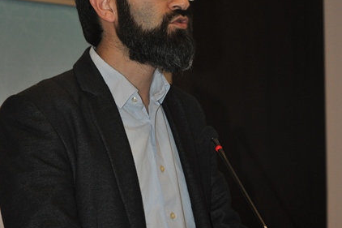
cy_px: 100
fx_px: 1510
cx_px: 171
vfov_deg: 8.6
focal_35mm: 159
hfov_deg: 12.9
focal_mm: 70
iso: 800
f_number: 4.5
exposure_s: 1/60
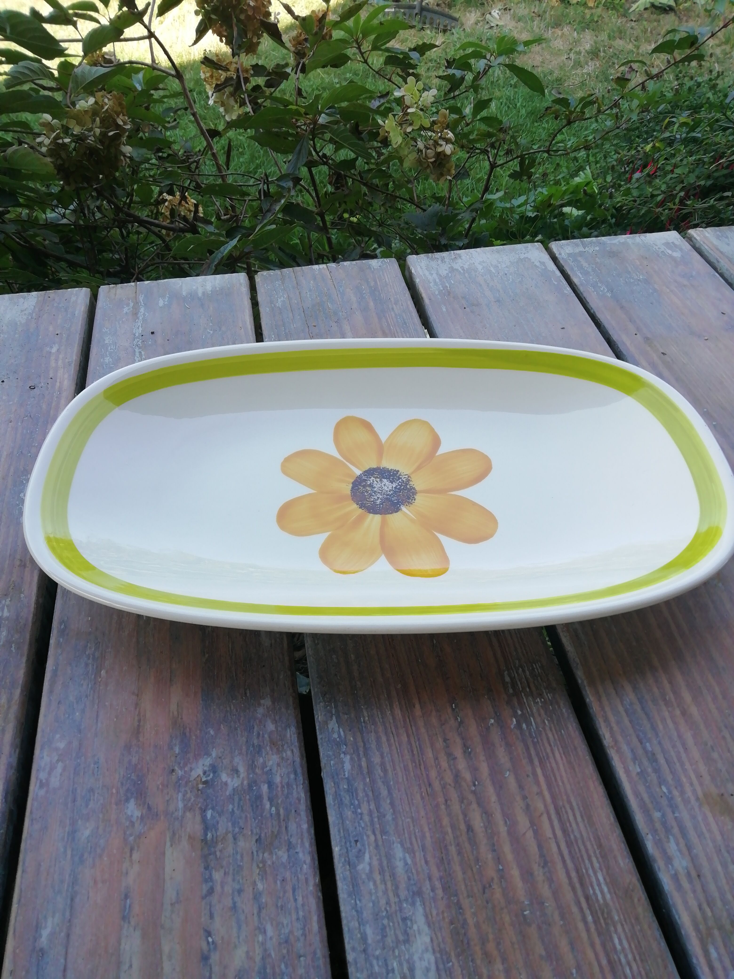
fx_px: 735
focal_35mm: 26
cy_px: 490
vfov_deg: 67.3
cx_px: 367
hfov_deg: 53.1
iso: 50
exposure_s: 1/156
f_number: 2.2
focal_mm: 3.21
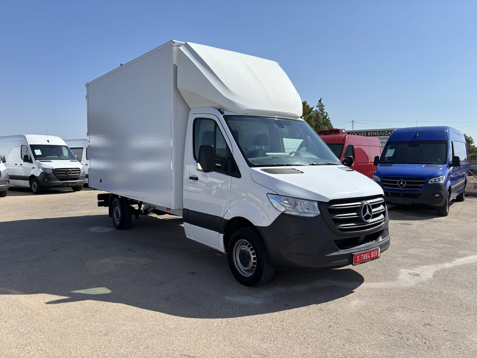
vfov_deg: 53.1
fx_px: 358
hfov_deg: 67.3
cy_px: 179
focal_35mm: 26
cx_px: 238
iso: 50
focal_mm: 5.96
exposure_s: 1/4630
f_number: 1.6
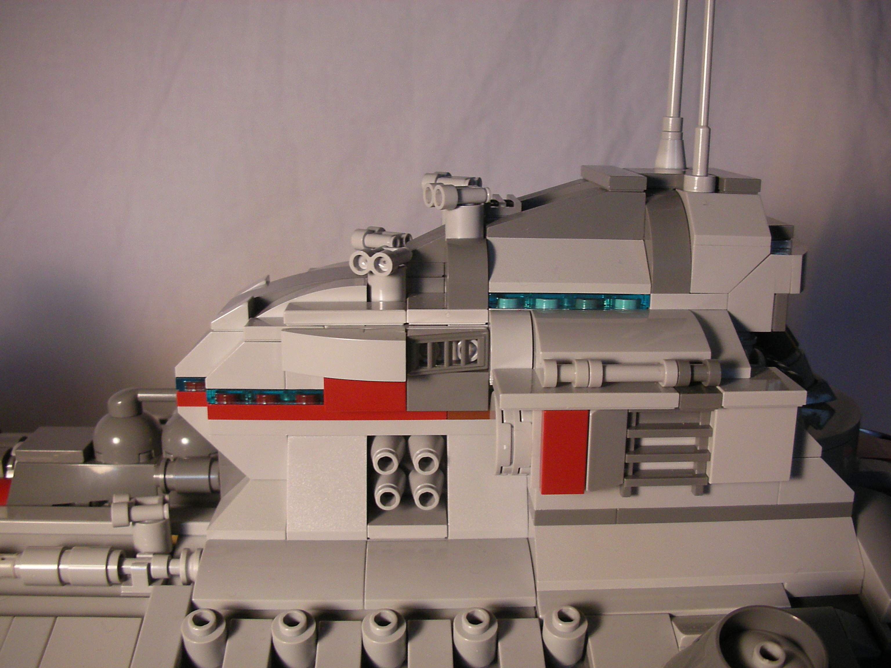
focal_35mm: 35
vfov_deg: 40.7
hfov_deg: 52.6
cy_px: 334
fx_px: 901
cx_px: 446
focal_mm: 5.8
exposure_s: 1/30
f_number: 2.8
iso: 134
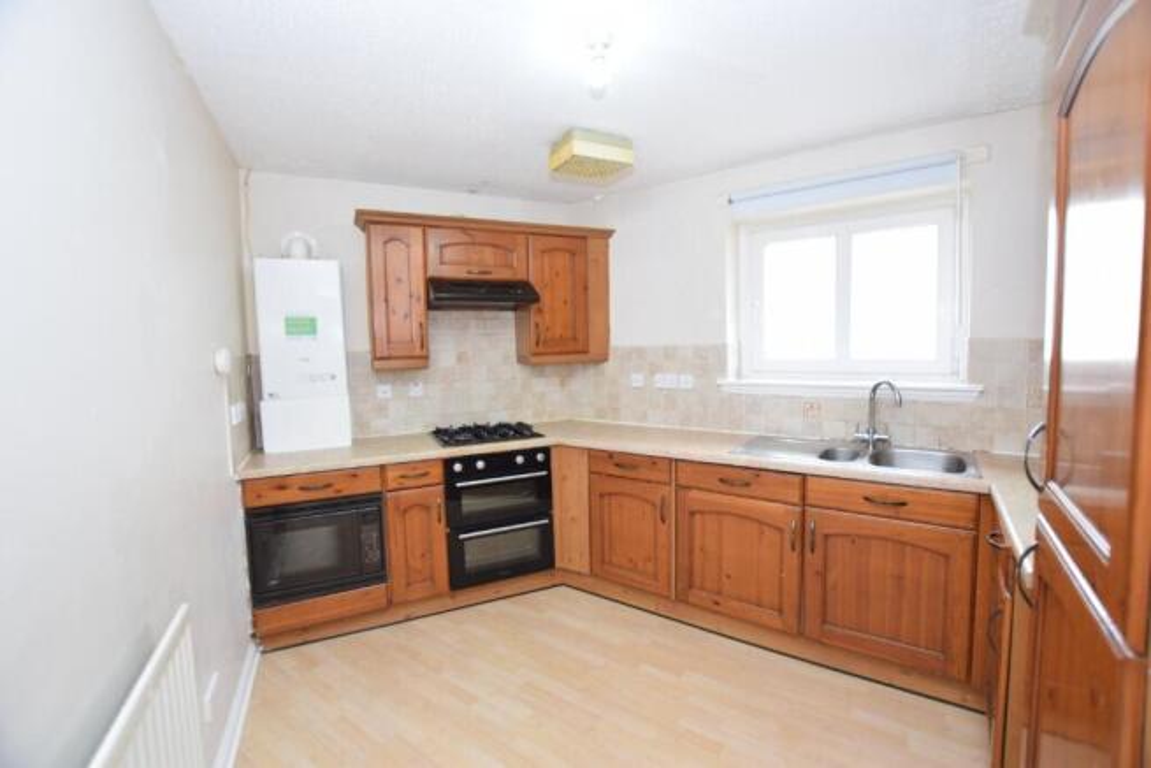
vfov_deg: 77.4
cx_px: 576
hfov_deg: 100.4
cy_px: 384
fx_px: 480
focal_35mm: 15
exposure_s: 1/60
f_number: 4
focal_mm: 10
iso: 400
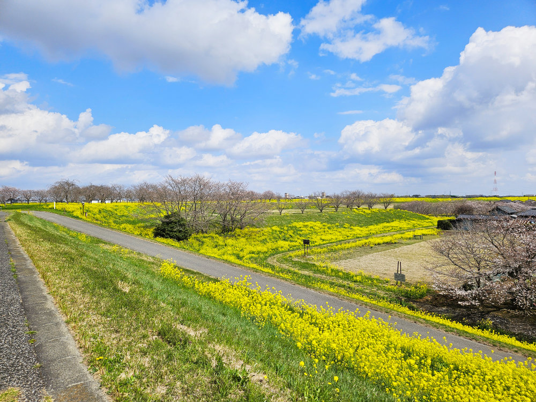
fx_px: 356
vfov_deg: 58.9
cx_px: 268
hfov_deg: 73.9
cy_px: 201
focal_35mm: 23
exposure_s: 1/4566
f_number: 1.8
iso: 25
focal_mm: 5.4
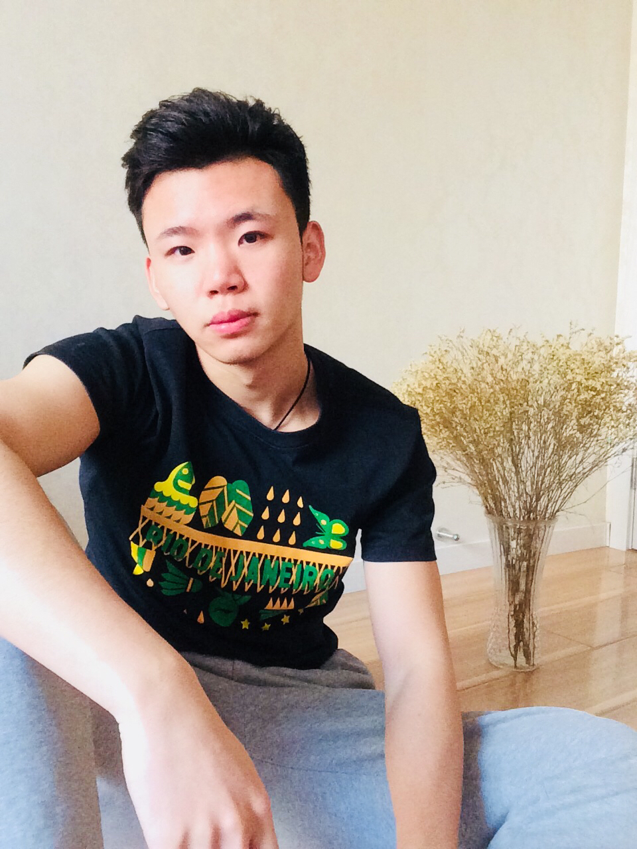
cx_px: 318
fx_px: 761
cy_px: 424
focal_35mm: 31
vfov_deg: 58.4
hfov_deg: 45.4
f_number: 2.4
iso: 400
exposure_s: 1/25
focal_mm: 2.15
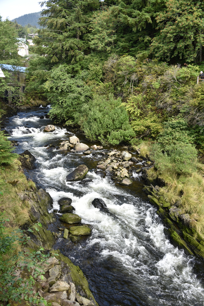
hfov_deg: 41.1
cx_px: 102
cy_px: 153
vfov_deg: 58.7
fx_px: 272
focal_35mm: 32
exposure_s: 1/100
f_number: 5
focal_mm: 32
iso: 100
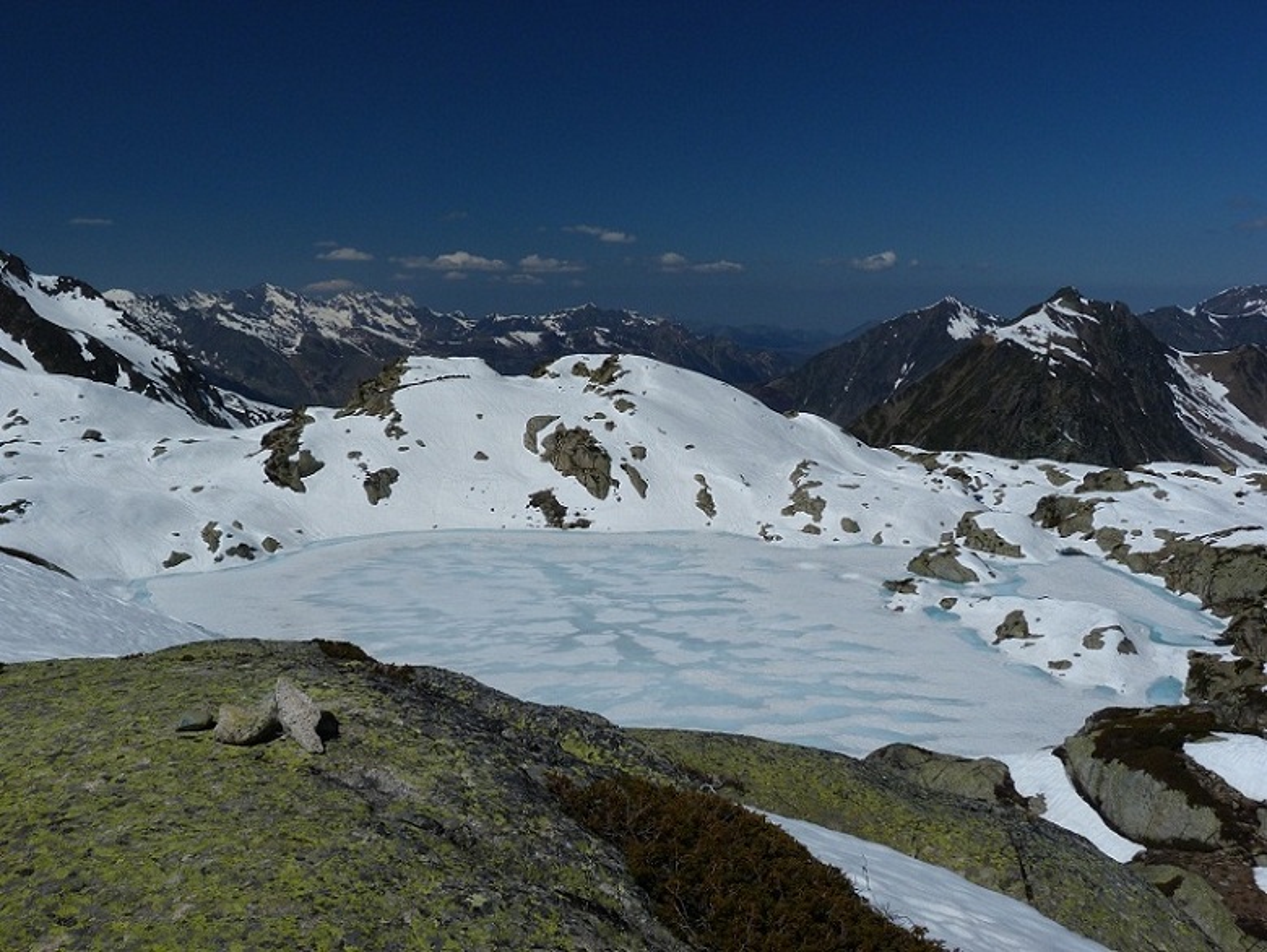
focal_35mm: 38
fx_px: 1392
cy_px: 476
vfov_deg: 37.8
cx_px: 634
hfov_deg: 48.9
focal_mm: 6.8
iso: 80
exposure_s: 1/400
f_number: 5.6
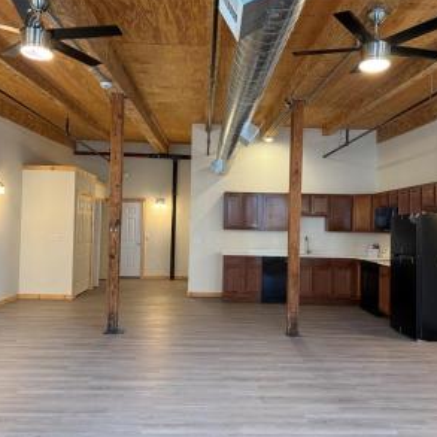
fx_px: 414
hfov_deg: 55.6
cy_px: 216
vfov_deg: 55.6
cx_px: 219
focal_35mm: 29
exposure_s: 1/60
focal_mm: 6.76
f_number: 1.78
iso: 200
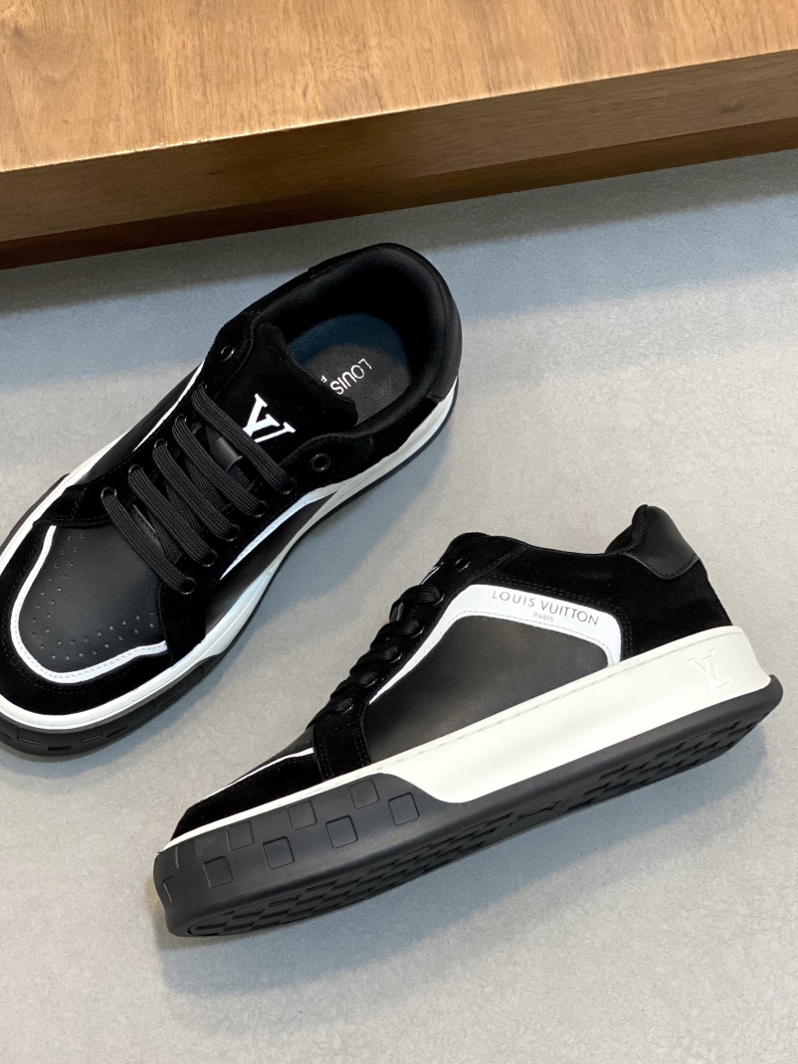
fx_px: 2152
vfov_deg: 27.8
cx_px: 302
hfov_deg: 21.0
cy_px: 567
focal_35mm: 70
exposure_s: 1/100
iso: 200
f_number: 2
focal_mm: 6
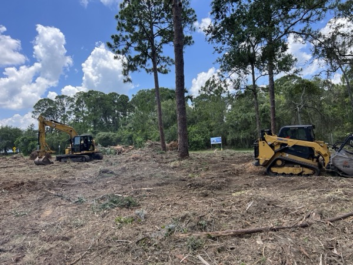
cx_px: 176
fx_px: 265
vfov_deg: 53.1
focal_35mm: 26
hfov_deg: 67.3
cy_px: 132
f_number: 1.5
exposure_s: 1/2165
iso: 50
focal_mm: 5.7
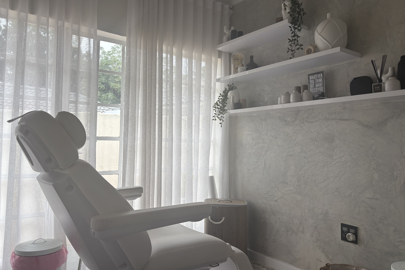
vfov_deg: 46.3
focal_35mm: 28
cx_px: 201
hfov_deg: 65.5
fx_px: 315
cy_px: 119
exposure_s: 1/223
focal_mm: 5.96
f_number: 1.6
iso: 40
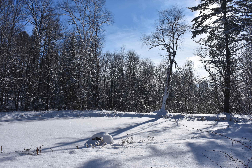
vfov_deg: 47.9
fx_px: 189
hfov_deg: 67.4
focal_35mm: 27
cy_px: 84
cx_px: 126
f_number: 9
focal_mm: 18
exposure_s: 1/250
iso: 100
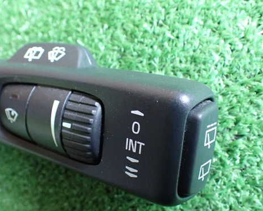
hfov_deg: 47.8
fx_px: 296
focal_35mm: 38
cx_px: 111
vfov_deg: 39.2
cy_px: 106
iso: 800
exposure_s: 1/40
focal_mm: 5.4
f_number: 2.3
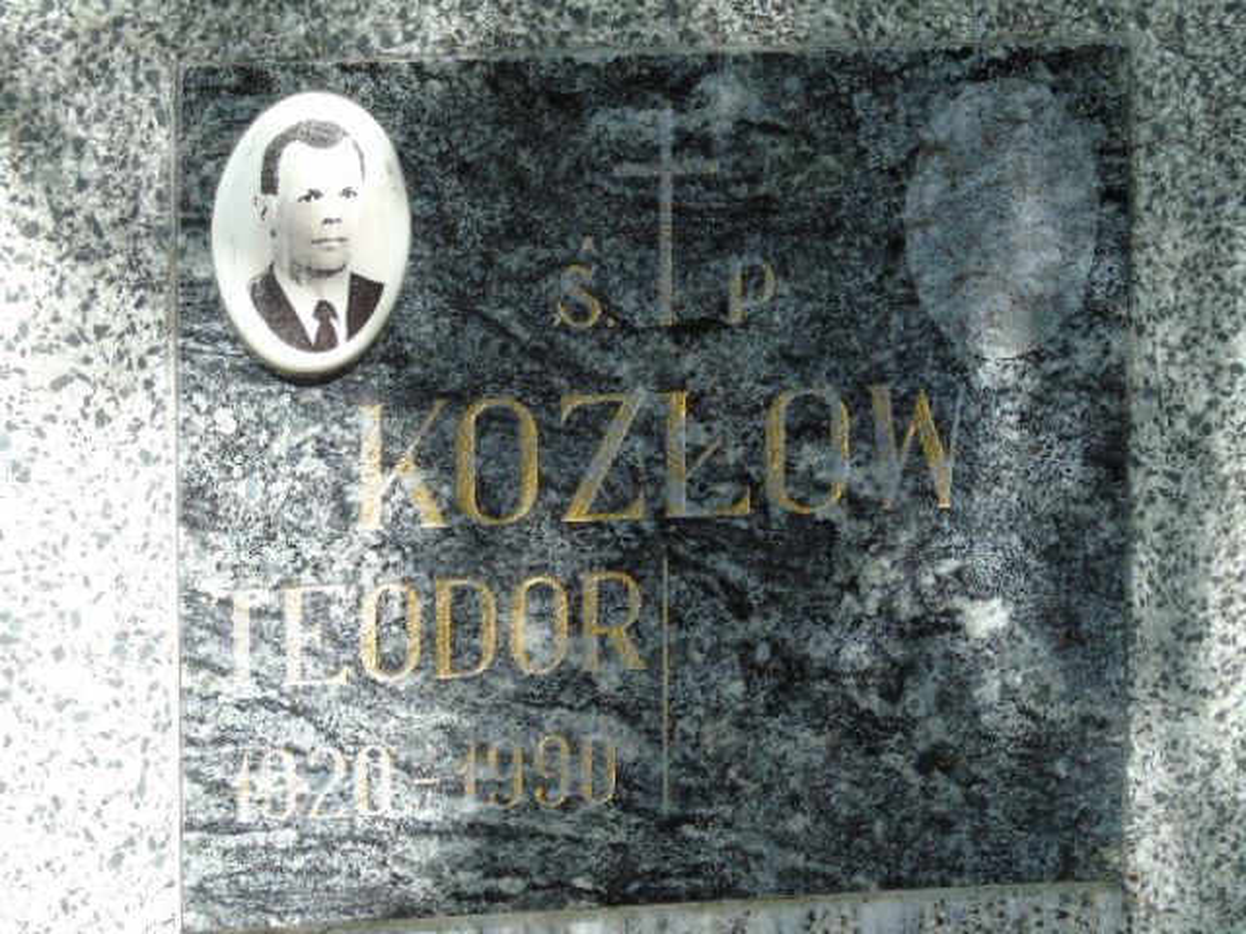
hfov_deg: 7.1
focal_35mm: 278
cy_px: 467
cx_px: 623
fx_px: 10007
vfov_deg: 5.3
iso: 100
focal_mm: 50
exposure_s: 1/125
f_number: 4.9
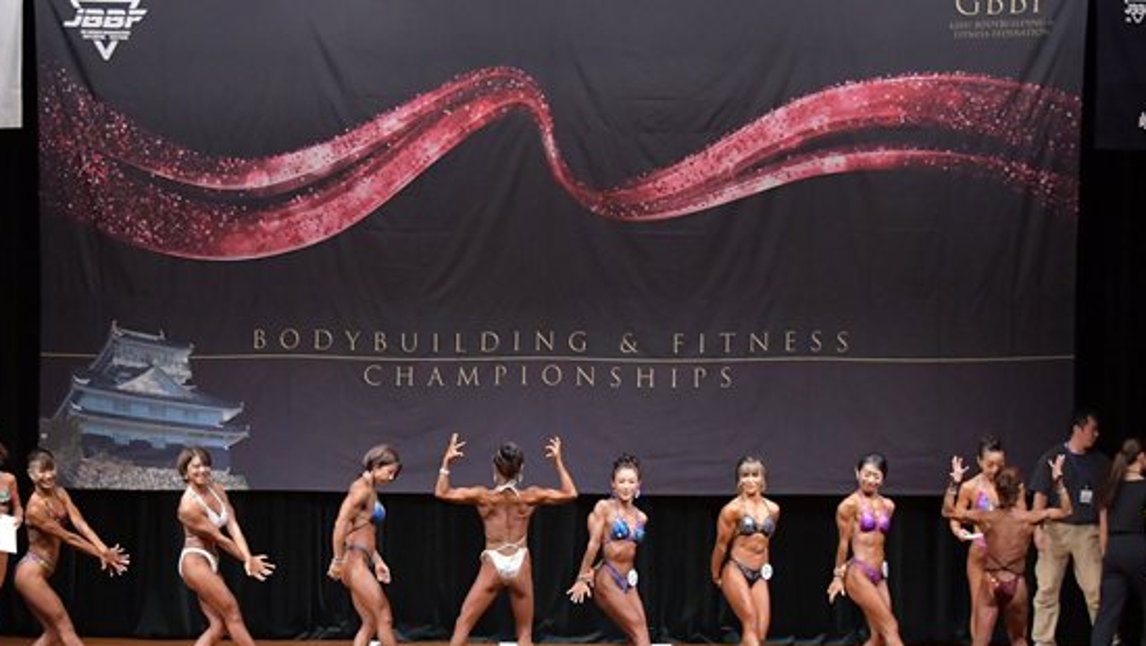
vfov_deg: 10.5
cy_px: 488
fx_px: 3496
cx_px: 462
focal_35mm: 115
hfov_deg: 18.6
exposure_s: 1/400
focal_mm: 52
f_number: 5.6
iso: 6400
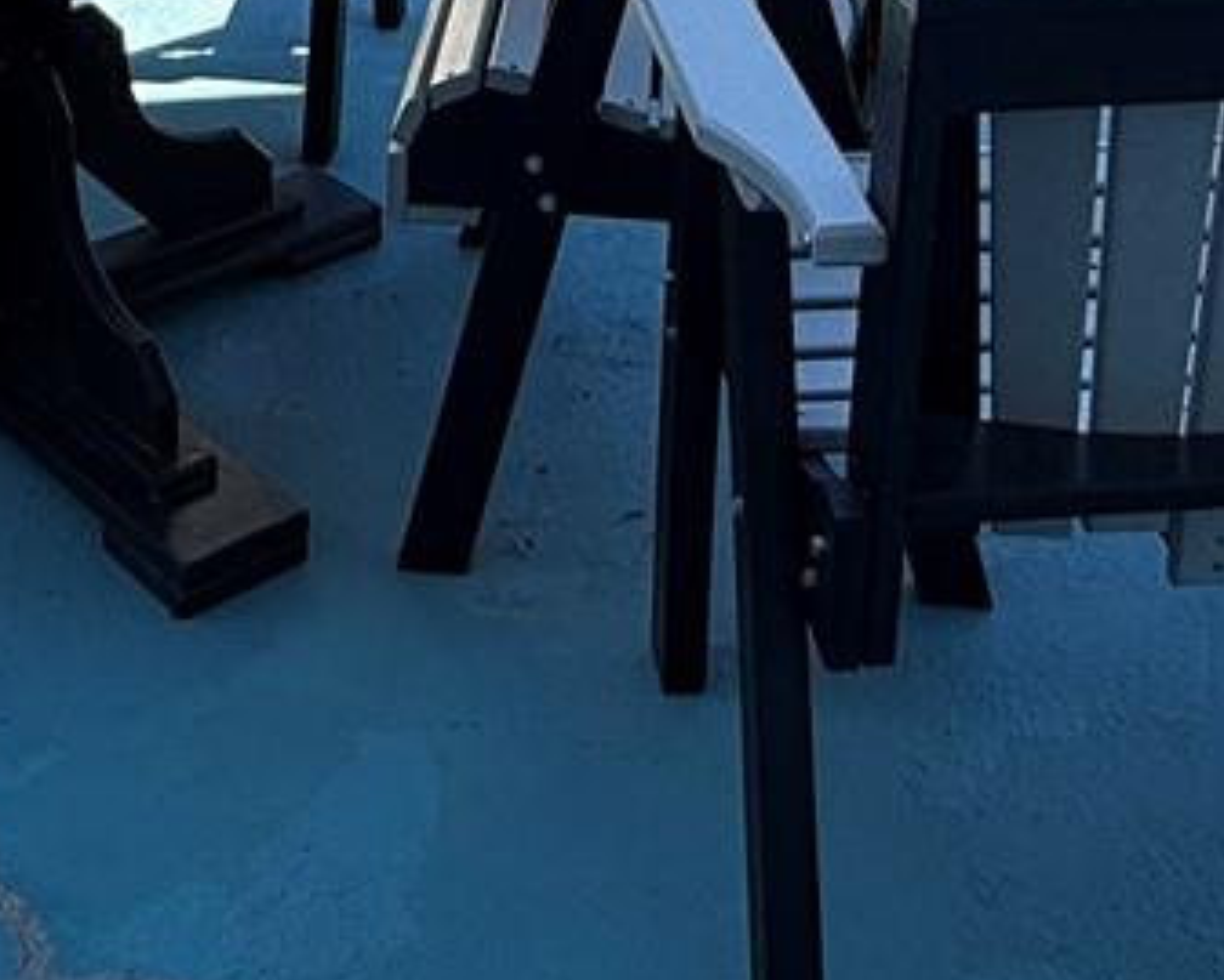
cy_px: -780
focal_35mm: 65
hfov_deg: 29.1
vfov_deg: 18.4
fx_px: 2355
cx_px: 484
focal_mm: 2.22
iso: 50
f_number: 2.2
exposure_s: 1/433
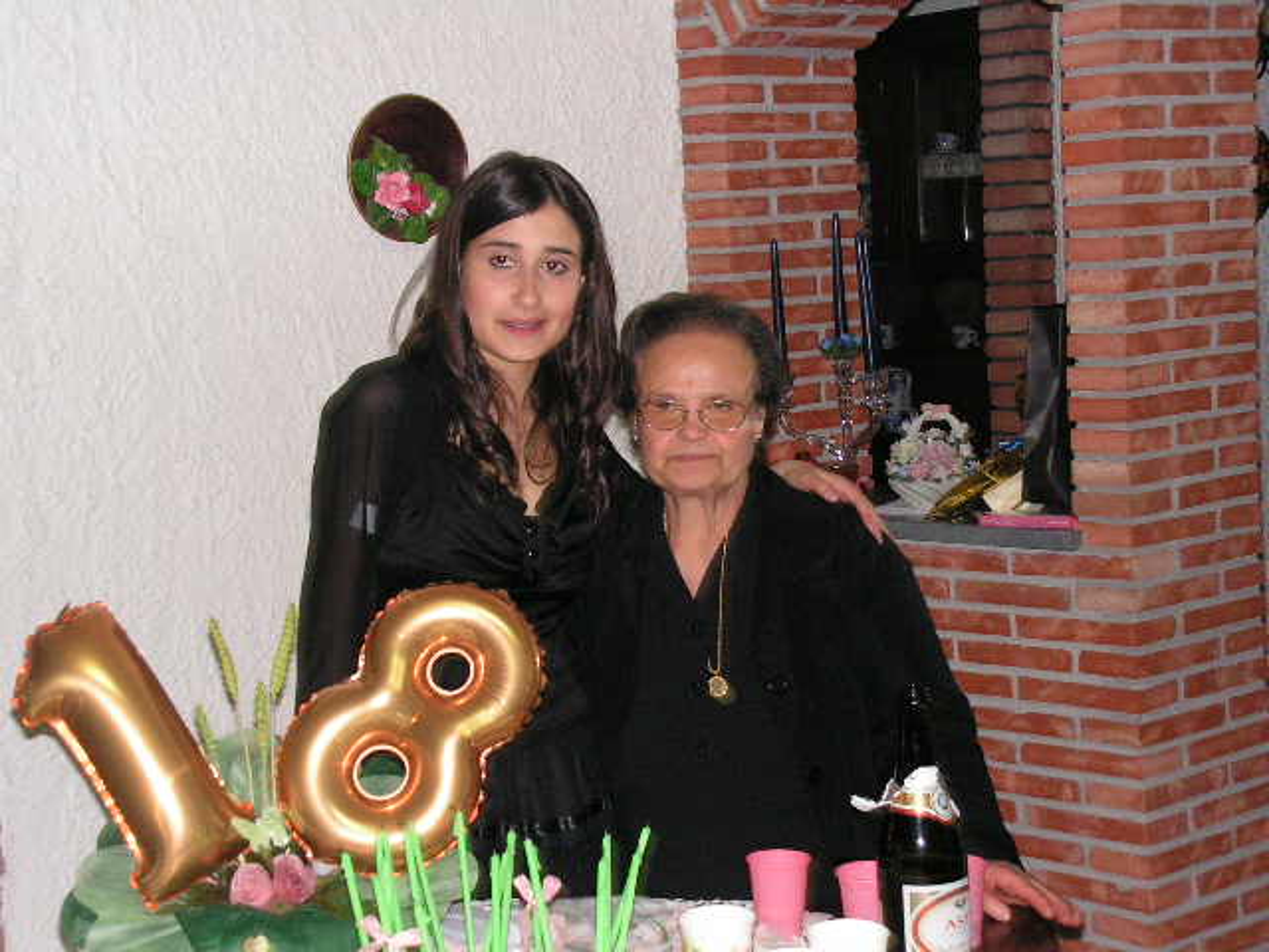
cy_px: 476
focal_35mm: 61
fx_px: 2236
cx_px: 634
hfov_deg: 31.7
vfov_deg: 24.0
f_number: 3.3
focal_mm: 10.2
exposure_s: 1/60
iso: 200
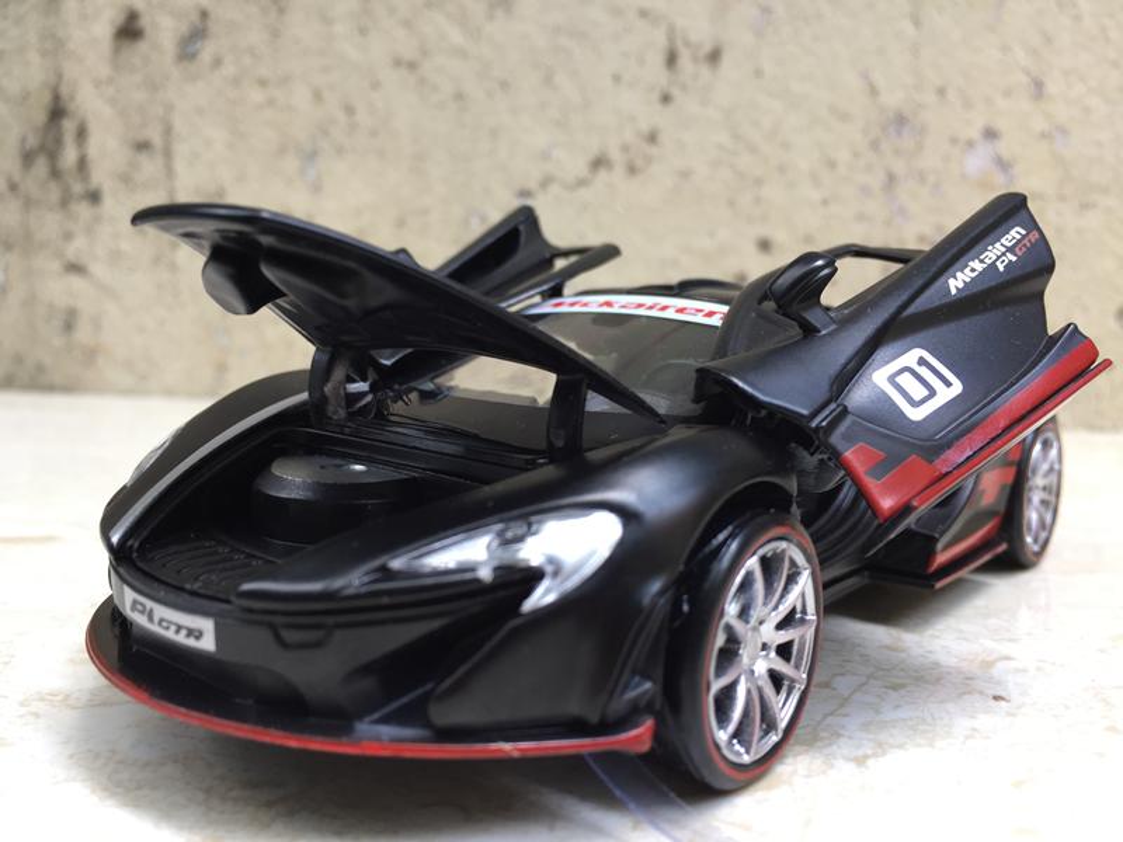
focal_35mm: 29
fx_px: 941
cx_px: 562
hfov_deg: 61.7
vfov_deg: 48.2
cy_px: 421
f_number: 2.2
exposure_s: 1/50
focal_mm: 4.15
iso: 40
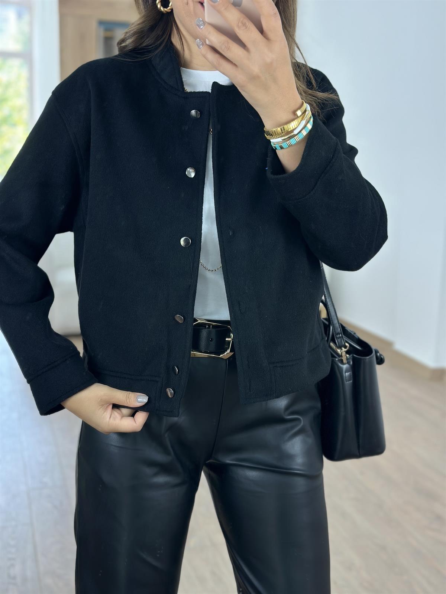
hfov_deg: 30.3
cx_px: 223
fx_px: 825
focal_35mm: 48
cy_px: 297
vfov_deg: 39.7
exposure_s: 1/141
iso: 80
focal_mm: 6.86
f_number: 1.78
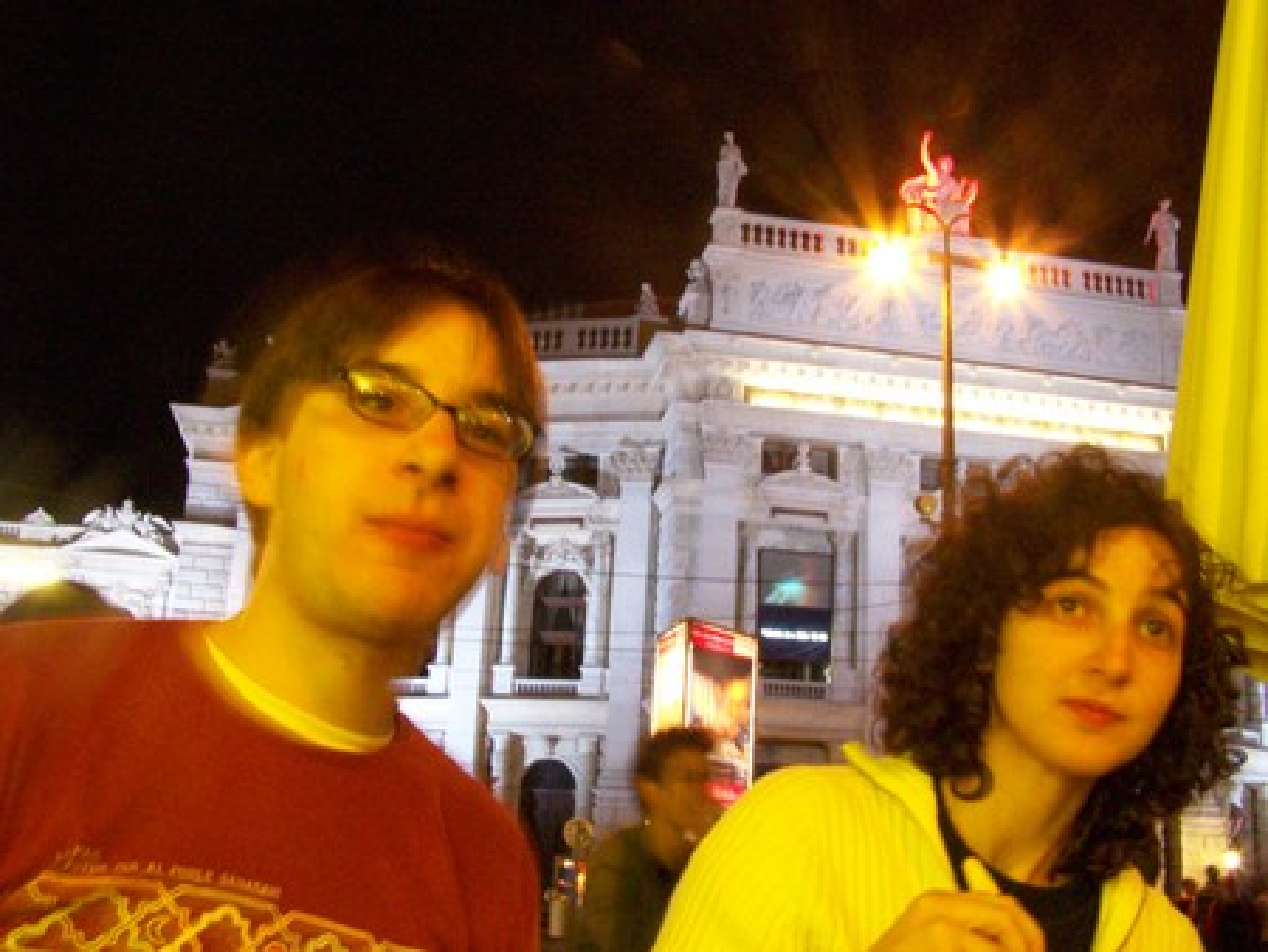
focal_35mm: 38
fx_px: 1393
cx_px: 634
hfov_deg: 49.0
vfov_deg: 37.8
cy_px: 476
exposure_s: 1
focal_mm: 6.3
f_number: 7.1
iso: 400
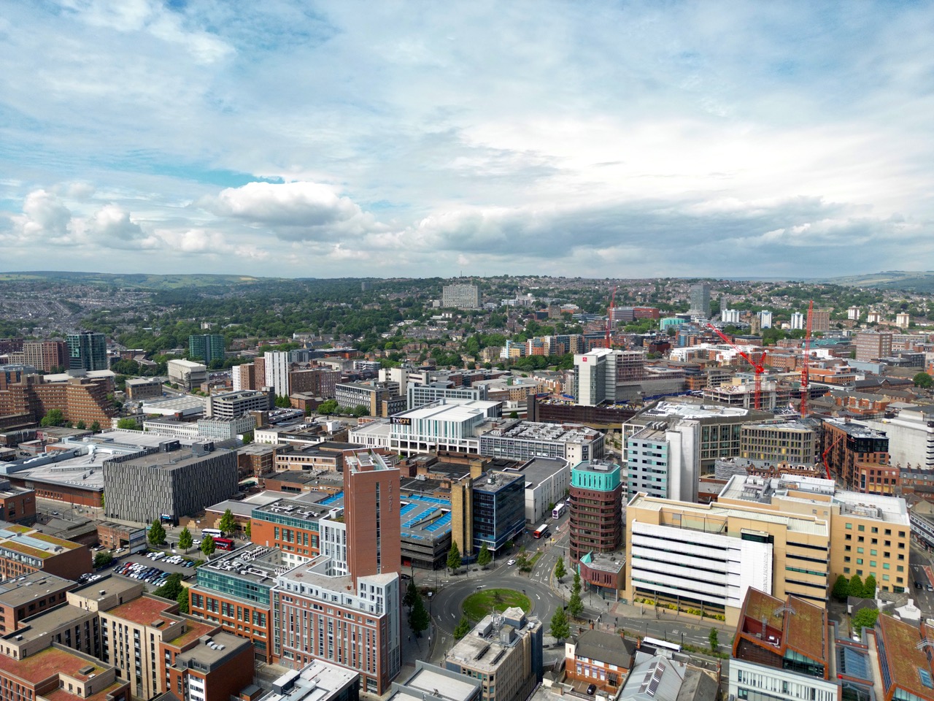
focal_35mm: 24
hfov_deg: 71.6
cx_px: 467
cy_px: 350
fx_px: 648
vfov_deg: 56.8
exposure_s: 1/4000
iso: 200
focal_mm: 6.72
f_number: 1.7
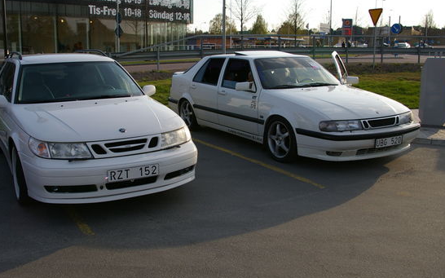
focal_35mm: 38
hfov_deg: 51.9
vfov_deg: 33.9
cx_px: 192
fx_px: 456
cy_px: 122
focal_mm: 21
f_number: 8
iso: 200
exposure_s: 1/350
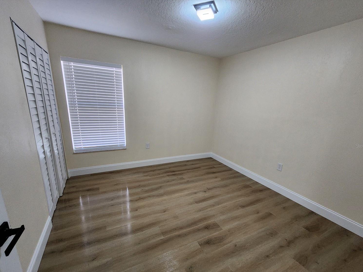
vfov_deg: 85.5
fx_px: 147
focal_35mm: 14
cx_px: 183
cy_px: 146
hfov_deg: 102.1
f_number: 2.2
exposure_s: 1/60
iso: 320
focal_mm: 2.2
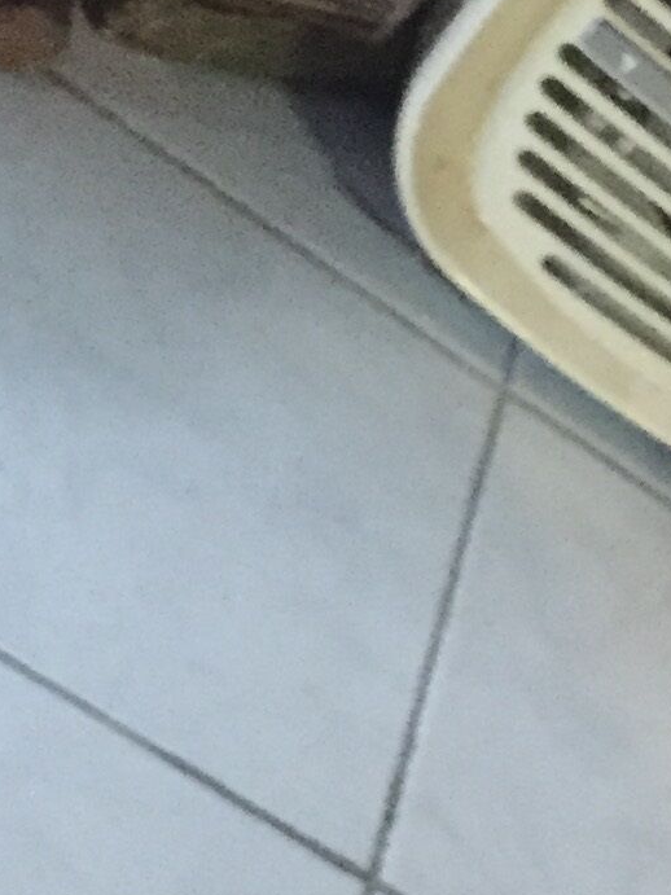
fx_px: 3542
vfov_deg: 14.3
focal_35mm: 137
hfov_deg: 10.2
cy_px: 674
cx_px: 1247
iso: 400
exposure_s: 1/15
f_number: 2.2
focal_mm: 4.15
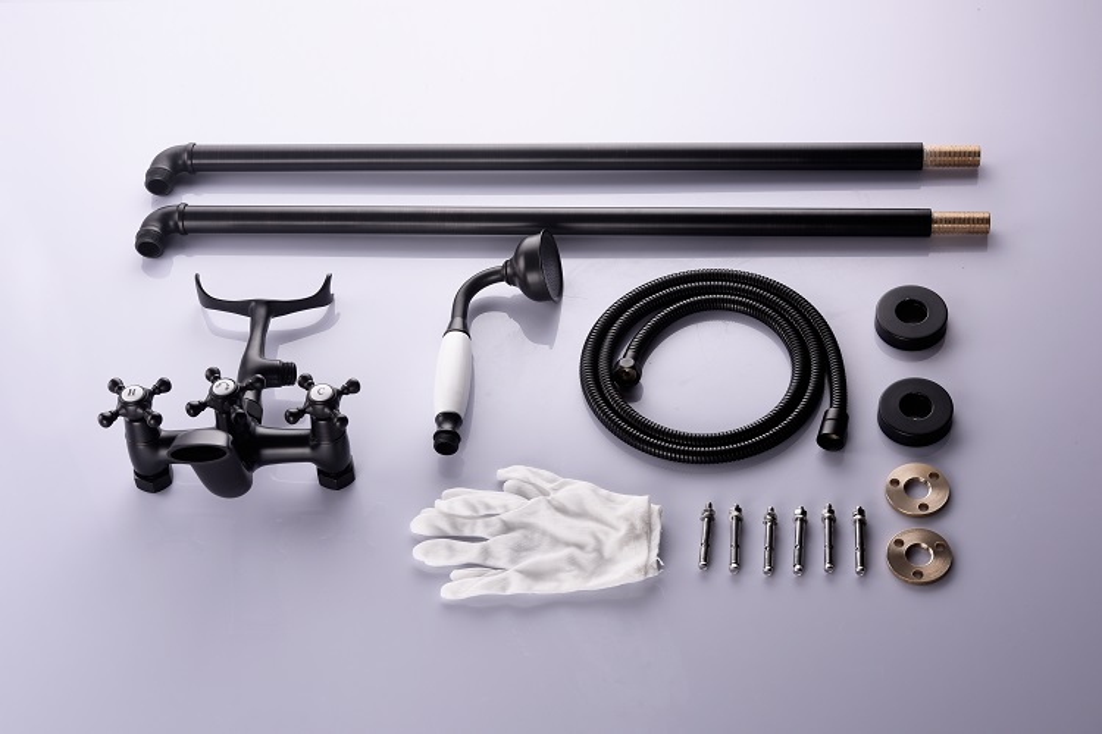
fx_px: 1837
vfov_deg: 22.6
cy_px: 367
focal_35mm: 60
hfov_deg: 33.4
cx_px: 551
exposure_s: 1/160
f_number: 9
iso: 64
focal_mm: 60
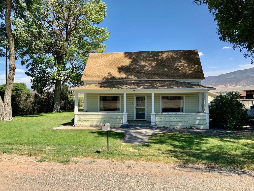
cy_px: 96
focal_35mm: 29
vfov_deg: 48.2
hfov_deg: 61.7
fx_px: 213
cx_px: 127
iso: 16
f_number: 1.8
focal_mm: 3
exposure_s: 1/1577
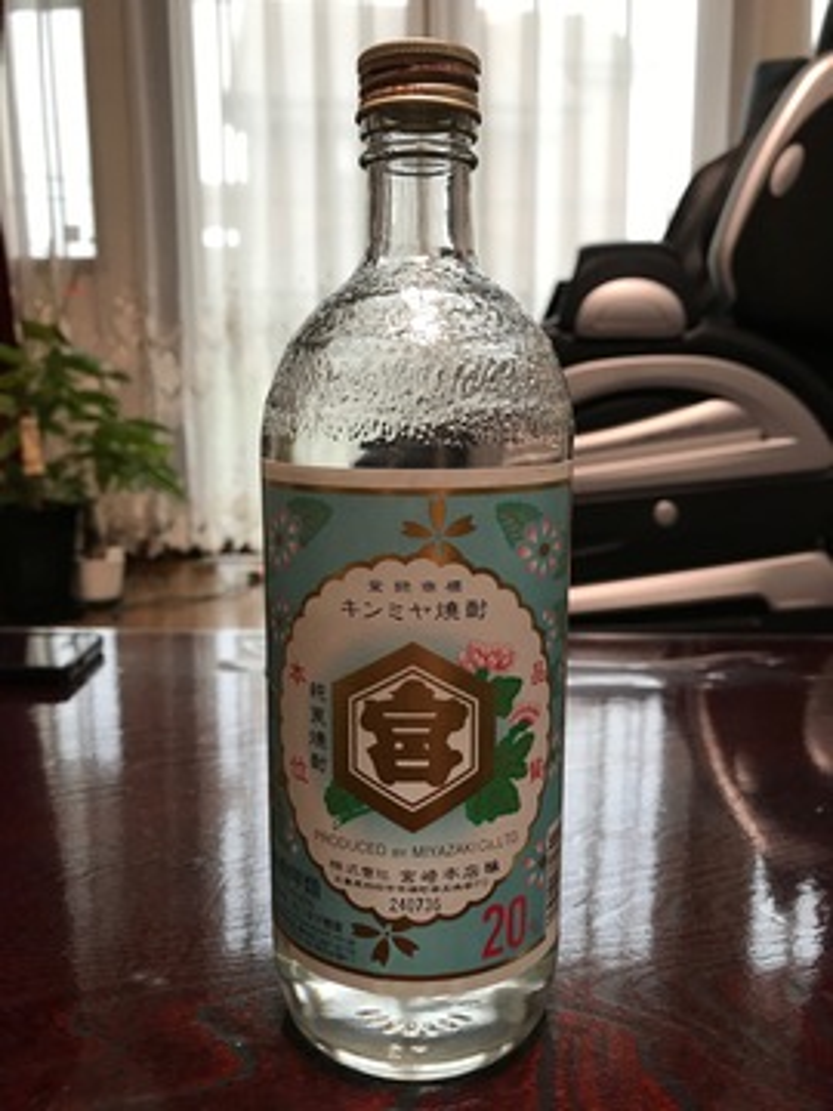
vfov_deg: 63.4
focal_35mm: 28
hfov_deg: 49.7
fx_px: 898
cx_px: 416
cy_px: 556
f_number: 1.8
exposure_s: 1/24
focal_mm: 3.99
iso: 40
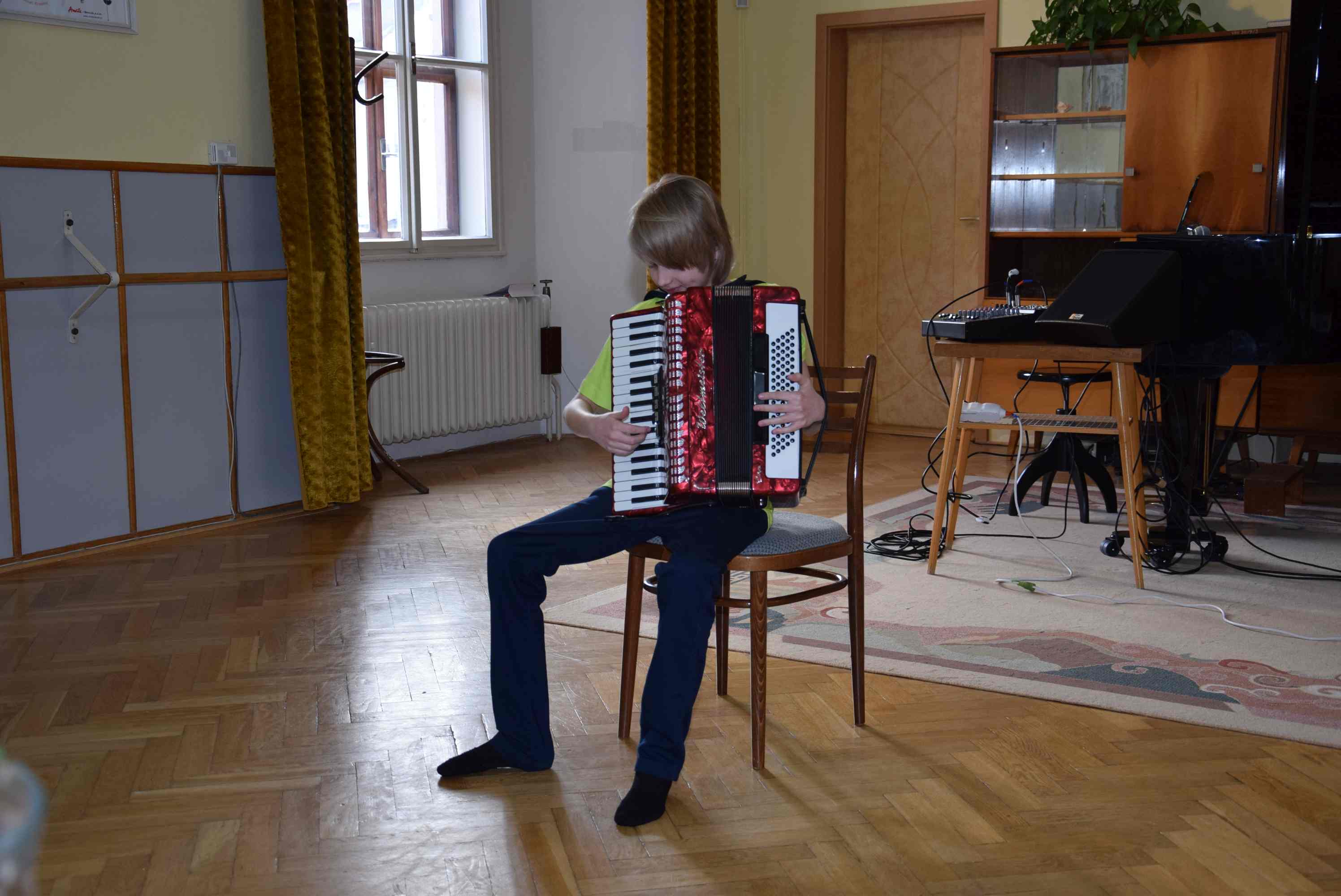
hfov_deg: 41.1
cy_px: 448
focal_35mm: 48
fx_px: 1789
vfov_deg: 28.1
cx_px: 670
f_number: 4.2
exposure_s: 1/100
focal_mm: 32
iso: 400
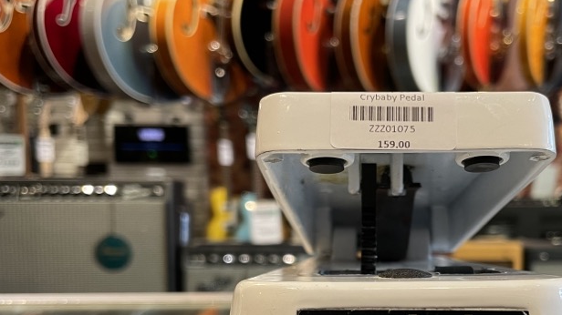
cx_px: 369
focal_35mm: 46
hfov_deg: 44.0
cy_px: 281
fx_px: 685
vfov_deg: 25.2
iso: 160
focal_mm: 4.2
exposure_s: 1/60
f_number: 1.6
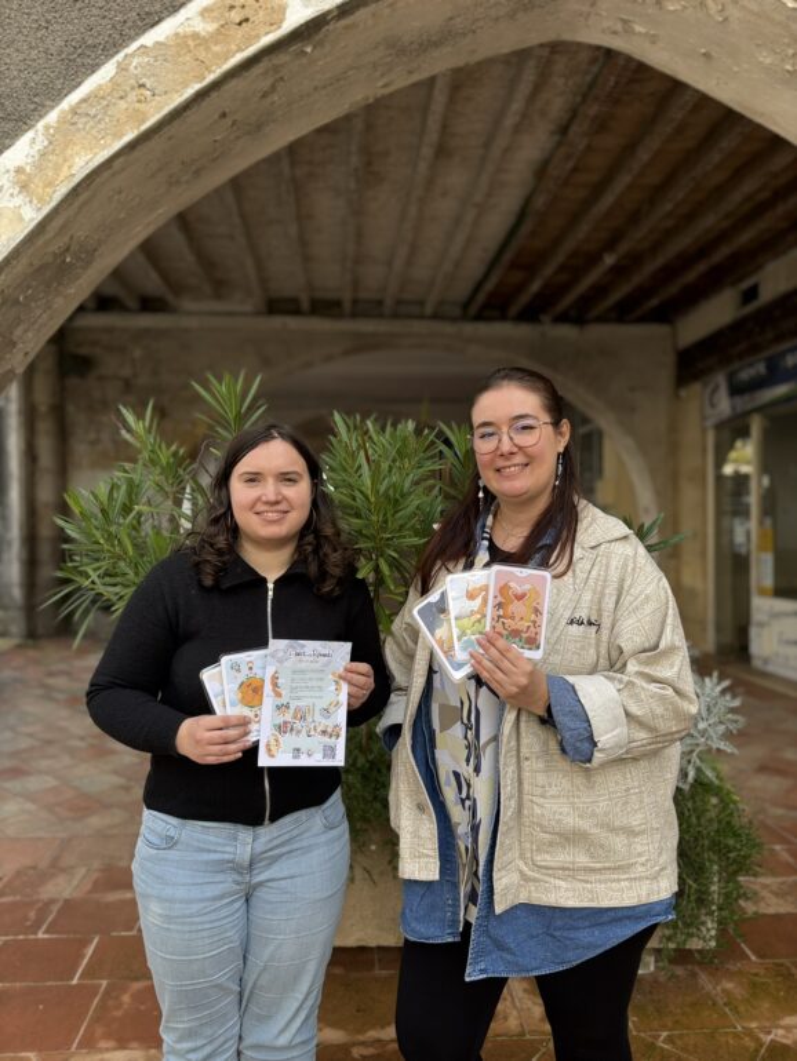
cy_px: 530
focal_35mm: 26
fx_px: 798
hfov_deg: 53.1
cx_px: 398
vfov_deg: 67.3
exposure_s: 1/756
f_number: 1.6
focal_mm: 5.96
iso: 50
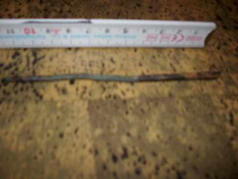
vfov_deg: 45.4
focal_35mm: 31
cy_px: 90
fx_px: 213
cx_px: 119
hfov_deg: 58.4
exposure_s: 1/200
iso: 50
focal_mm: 6.2
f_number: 2.8
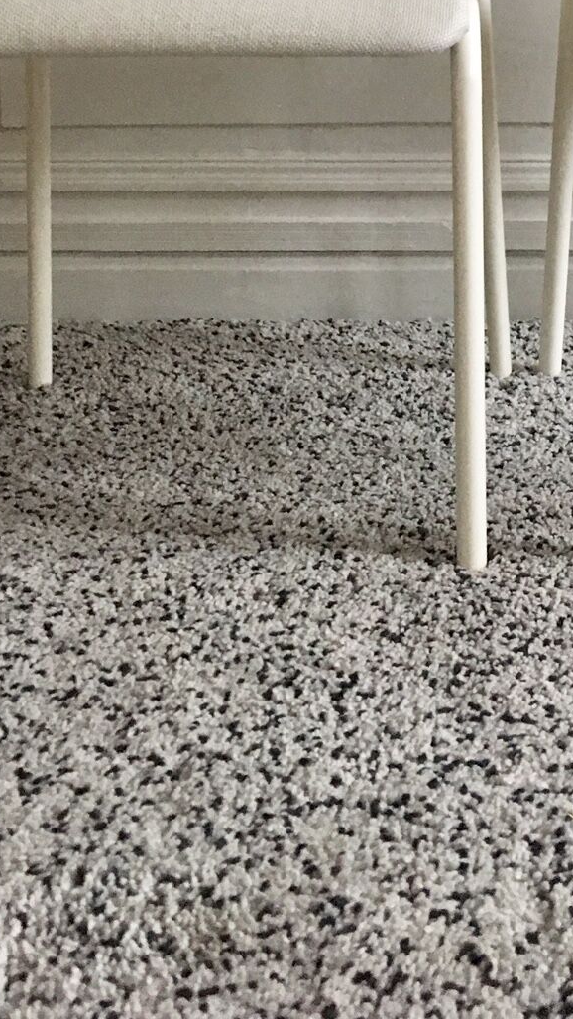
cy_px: 51
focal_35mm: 62
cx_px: 501
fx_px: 1674
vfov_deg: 31.8
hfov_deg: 19.1
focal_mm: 4.15
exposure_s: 1/25
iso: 200
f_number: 2.2
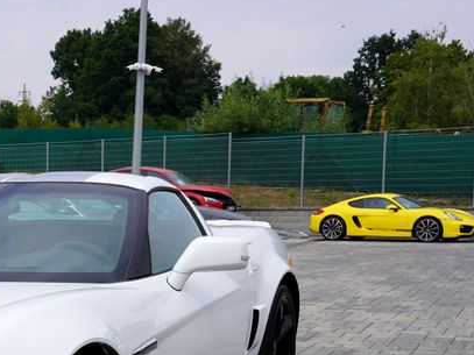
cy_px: 316
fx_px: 1027
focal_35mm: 75
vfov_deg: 19.3
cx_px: -104
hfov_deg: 23.6
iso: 100
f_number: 10
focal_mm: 31
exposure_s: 1/200
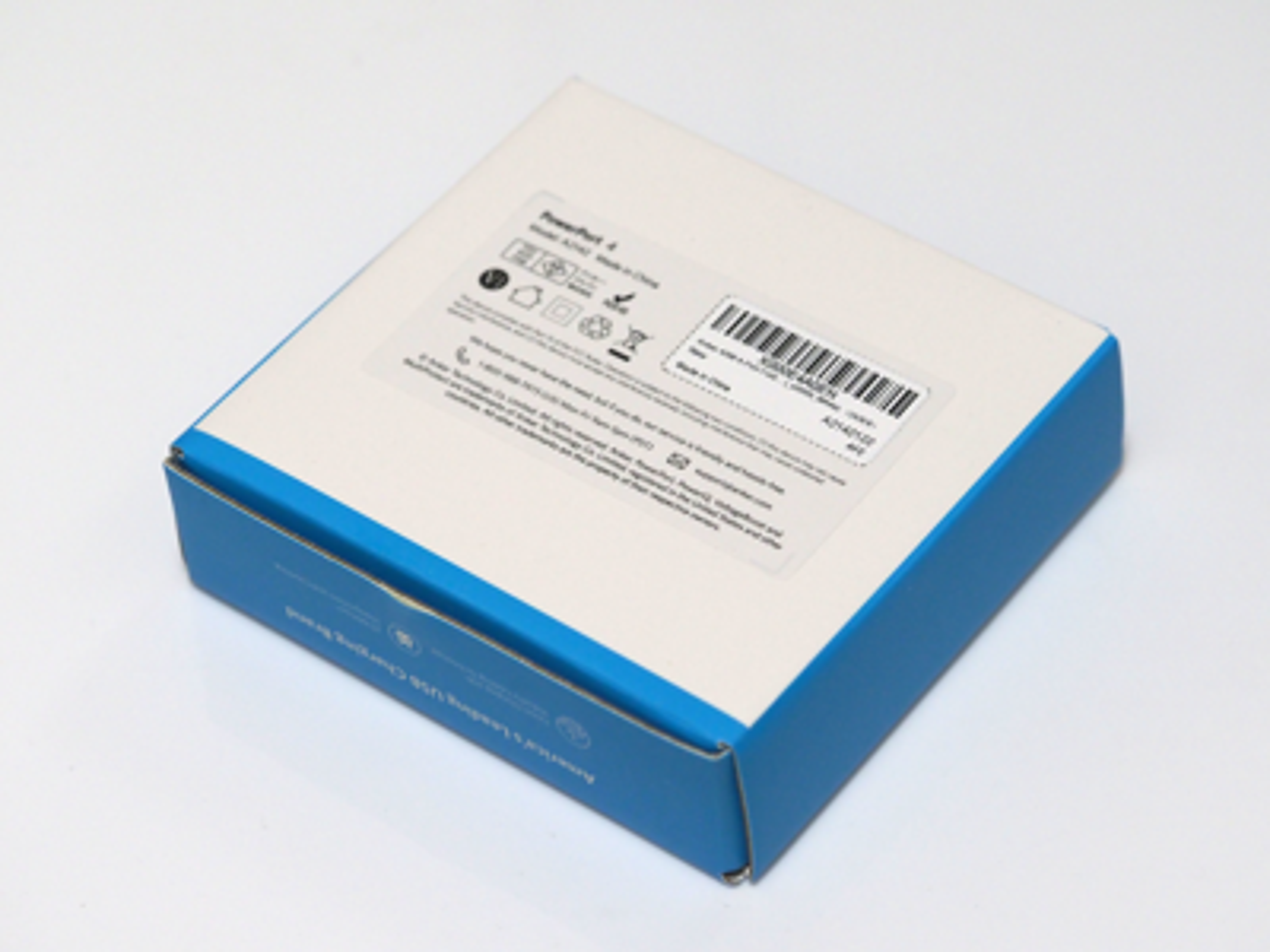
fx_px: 4403
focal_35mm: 120
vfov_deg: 12.3
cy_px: 476
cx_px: 635
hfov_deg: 16.4
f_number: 4
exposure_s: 1/125
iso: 1250
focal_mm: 60
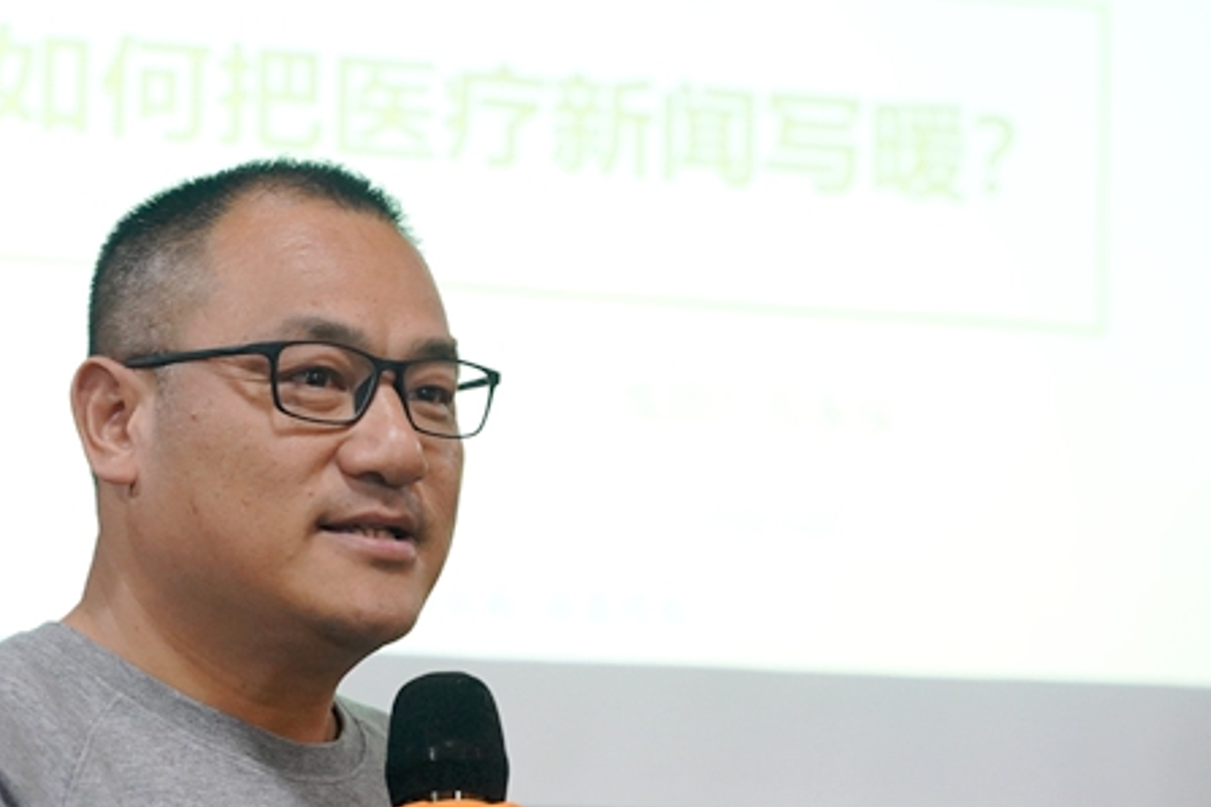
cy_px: 608
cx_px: 374
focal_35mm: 103
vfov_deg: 13.3
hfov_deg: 19.8
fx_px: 3461
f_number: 4.5
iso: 5000
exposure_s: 1/80
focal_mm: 57.5
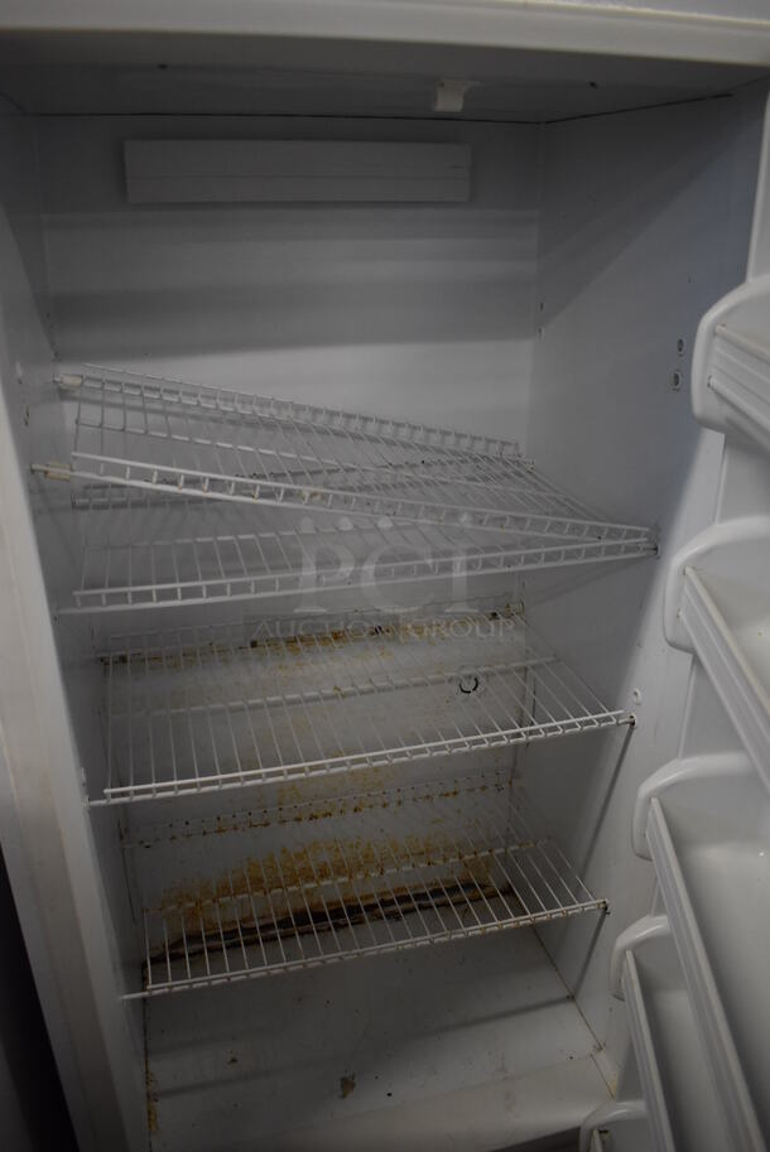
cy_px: 576
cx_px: 385
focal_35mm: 27
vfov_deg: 67.3
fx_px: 865
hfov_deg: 48.0
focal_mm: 18
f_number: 3.5
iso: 1250
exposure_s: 1/125
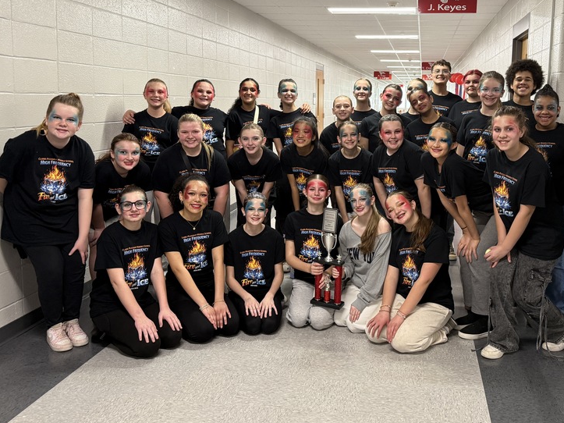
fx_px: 554
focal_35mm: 34
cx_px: 360
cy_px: 155
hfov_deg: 53.2
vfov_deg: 41.4
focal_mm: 6.76
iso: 200
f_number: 1.78
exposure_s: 1/60
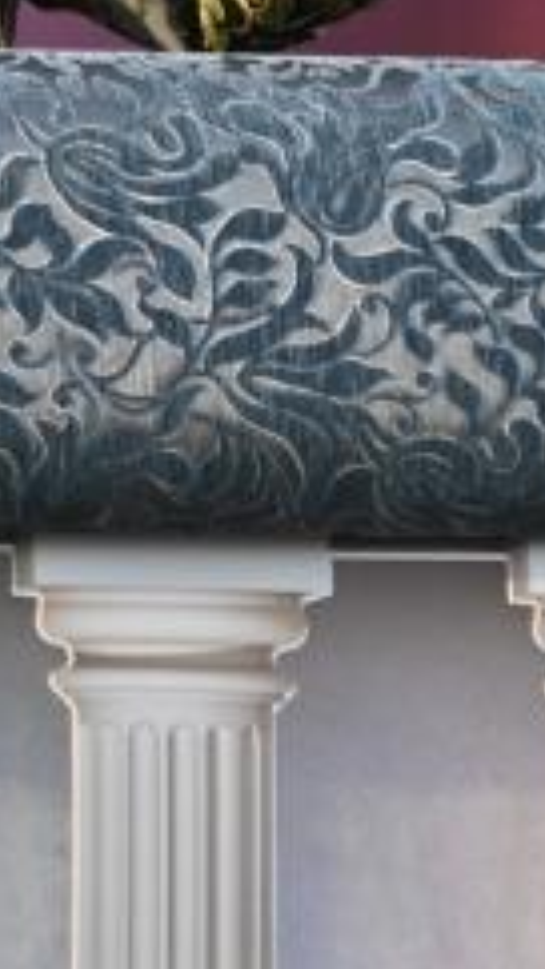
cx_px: -561
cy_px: -310
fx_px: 13703
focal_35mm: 533
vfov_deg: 4.0
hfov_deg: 2.3
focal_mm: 120
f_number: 4
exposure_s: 1/640
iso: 160
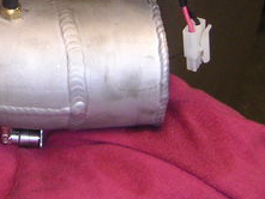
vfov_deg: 13.2
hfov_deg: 17.5
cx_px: 14
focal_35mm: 110
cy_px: -23
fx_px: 843
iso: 160
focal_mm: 6
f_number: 2.8
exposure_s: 1/45
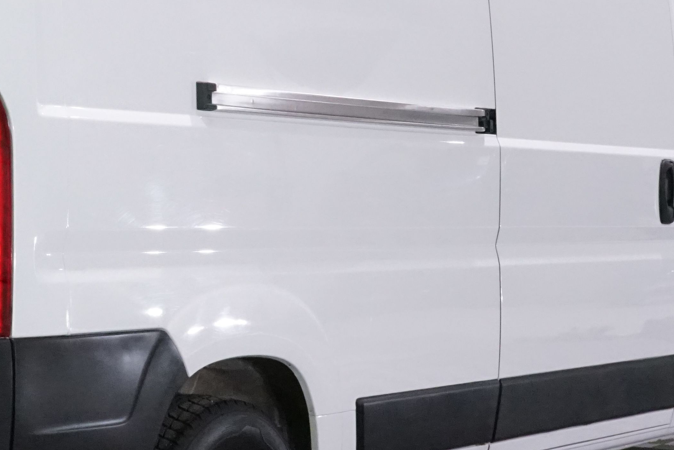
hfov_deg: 19.2
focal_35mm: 105
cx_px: 101
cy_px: 156
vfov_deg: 13.0
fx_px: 1966
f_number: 22
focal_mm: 37
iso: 6400
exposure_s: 1/20
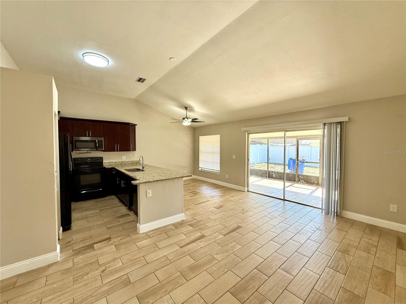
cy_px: 152
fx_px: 164
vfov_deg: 85.7
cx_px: 203
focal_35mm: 14
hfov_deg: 102.1
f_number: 2.2
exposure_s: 1/120
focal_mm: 2.22
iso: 64
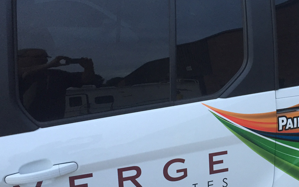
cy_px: 88
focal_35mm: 53
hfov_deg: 37.1
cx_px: 230
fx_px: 432
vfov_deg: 24.4
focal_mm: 4.15
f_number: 2.2
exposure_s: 1/30
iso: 50
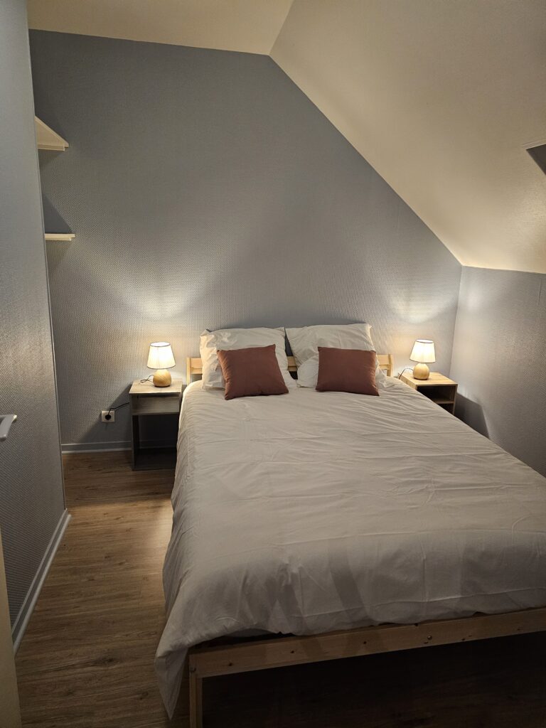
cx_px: 273
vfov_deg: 73.9
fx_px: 484
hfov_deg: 58.9
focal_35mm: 23
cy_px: 364
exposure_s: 1/100
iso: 640
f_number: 1.7
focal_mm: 6.3
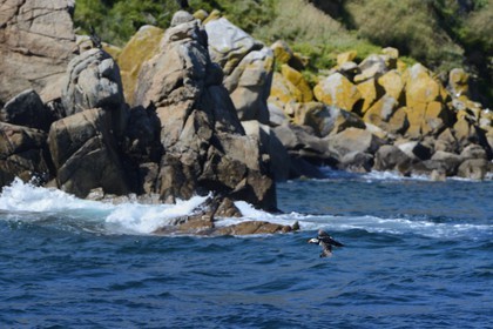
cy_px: 164
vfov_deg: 6.9
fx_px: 2739
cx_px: 246
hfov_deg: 10.3
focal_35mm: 200
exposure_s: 1/1600
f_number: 8
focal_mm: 200
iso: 800
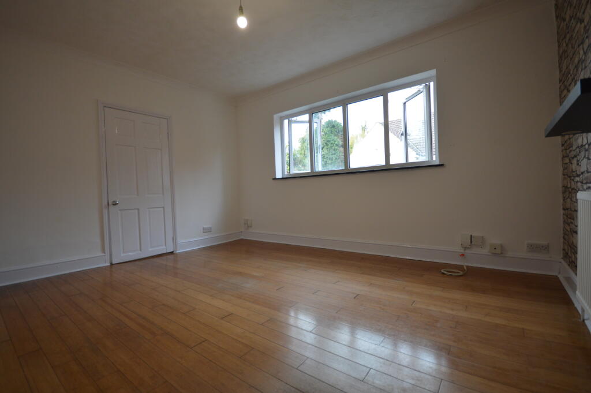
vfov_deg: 77.2
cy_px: 196
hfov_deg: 100.4
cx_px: 296
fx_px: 246
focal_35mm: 15
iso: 400
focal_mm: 10
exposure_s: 1/80
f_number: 4.5
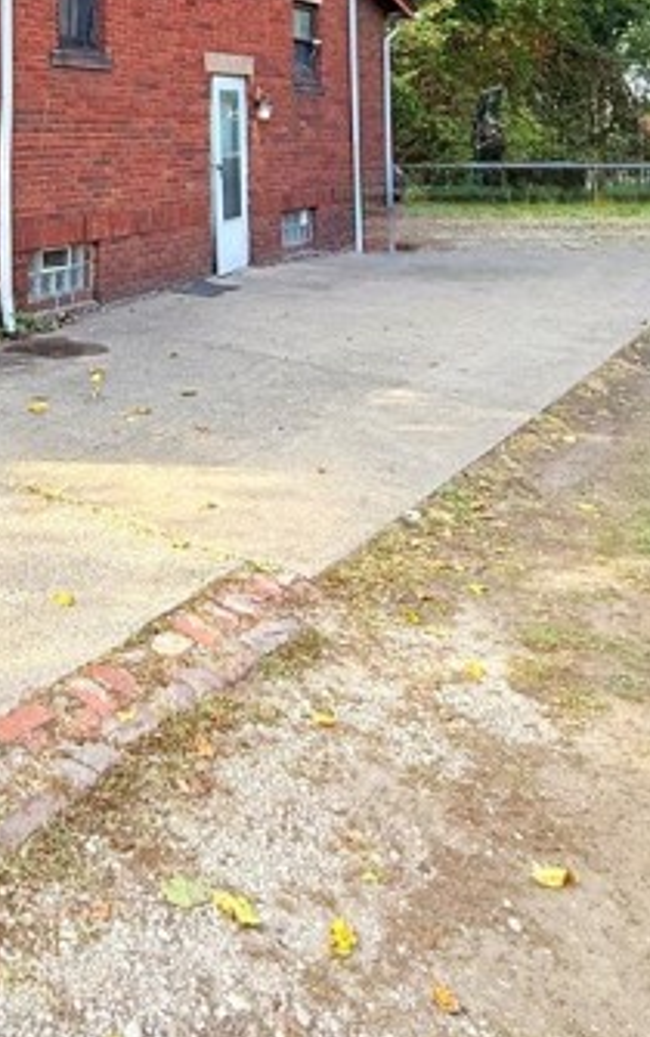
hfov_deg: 33.3
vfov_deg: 49.0
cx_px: -37
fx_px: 962
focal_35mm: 34
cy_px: 59
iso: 40
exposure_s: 1/105
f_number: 2.2
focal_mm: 2.22
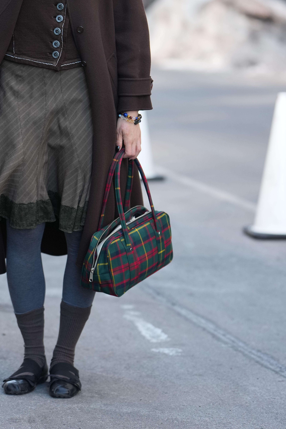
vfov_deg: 13.9
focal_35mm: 147
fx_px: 1752
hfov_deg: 9.3
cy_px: 97
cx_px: 60
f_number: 2
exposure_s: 1/1000
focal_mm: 78
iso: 500
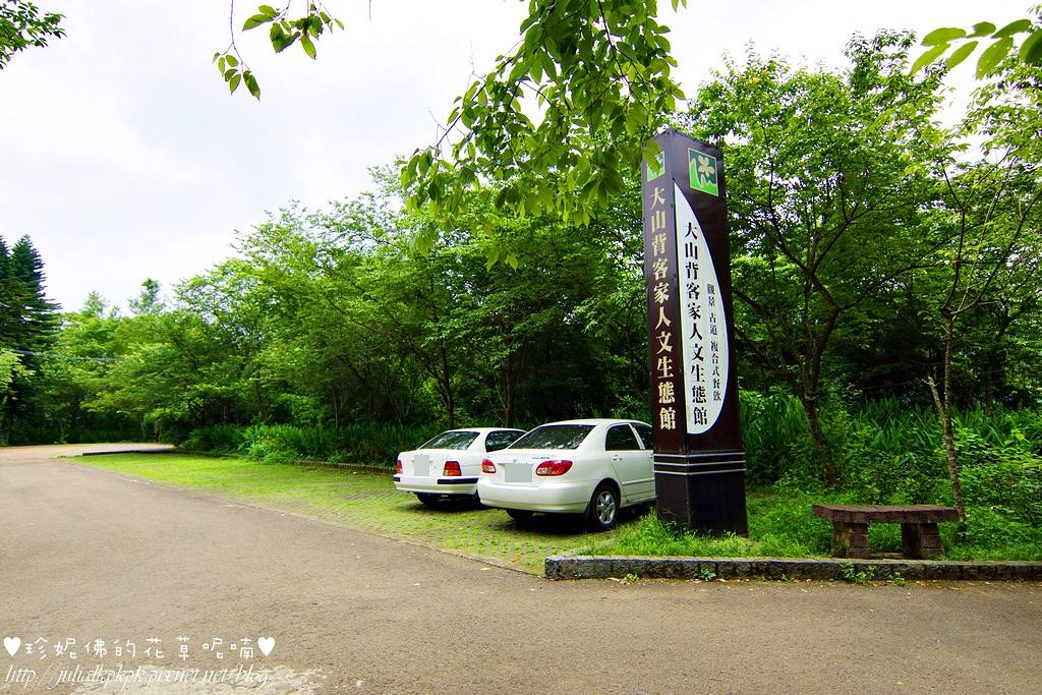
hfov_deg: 90.0
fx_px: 521
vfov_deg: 67.4
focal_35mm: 18
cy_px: 348
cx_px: 521
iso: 100
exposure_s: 1/400
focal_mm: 12
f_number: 4
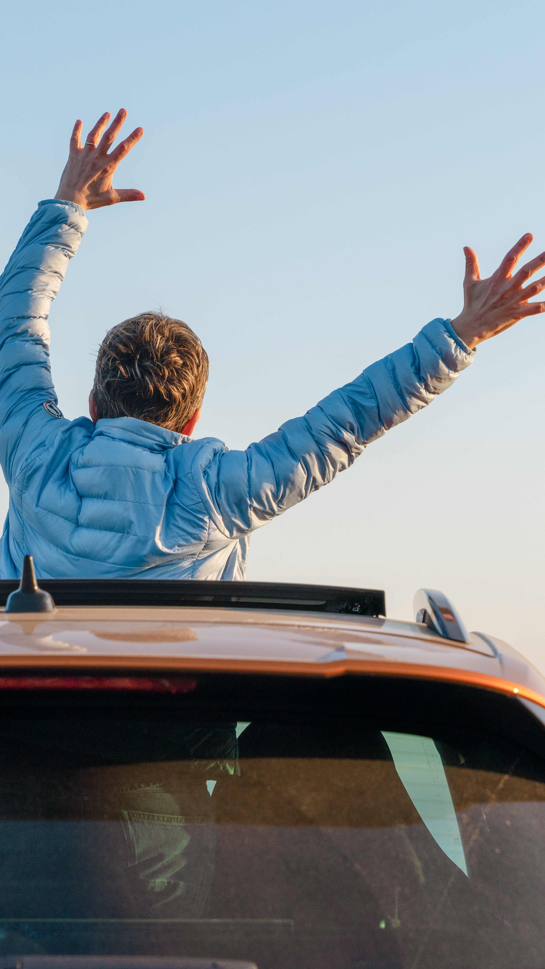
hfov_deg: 10.8
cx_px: 46
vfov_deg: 19.3
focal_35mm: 111
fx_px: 2852
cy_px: 482
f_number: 5
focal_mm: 70
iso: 320
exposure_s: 1/800
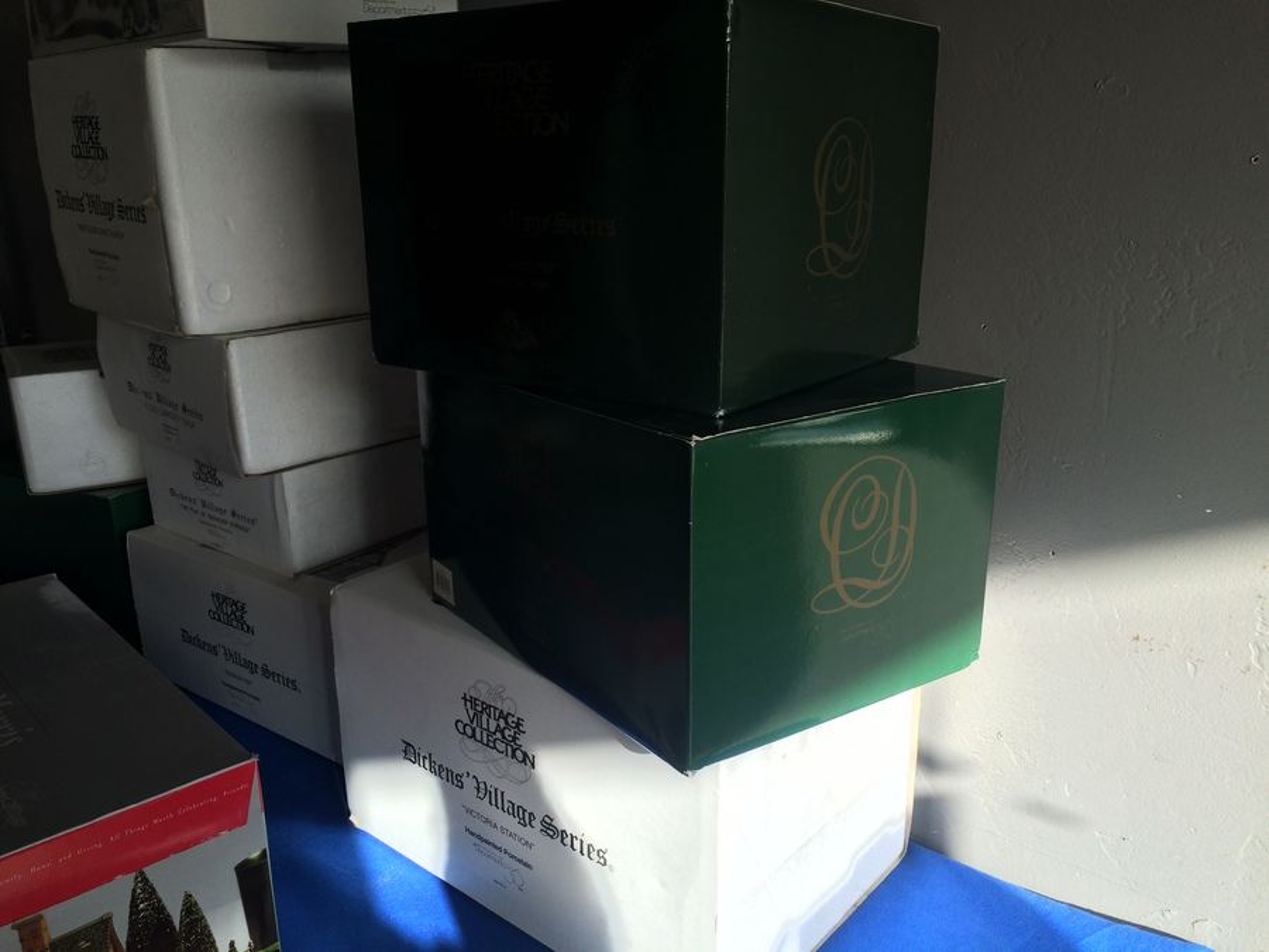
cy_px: 476
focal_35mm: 29
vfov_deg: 48.2
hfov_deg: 61.7
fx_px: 1063
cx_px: 634
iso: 32
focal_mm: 4.15
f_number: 2.2
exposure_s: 1/466
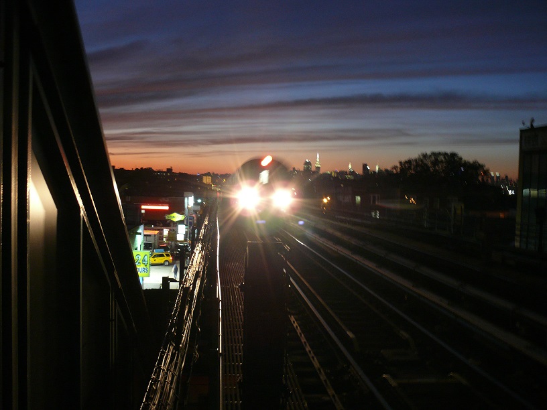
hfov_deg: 49.0
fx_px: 600
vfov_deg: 37.7
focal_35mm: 38
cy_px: 205
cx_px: 274
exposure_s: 1/2.5
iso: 200
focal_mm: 8
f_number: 3.6
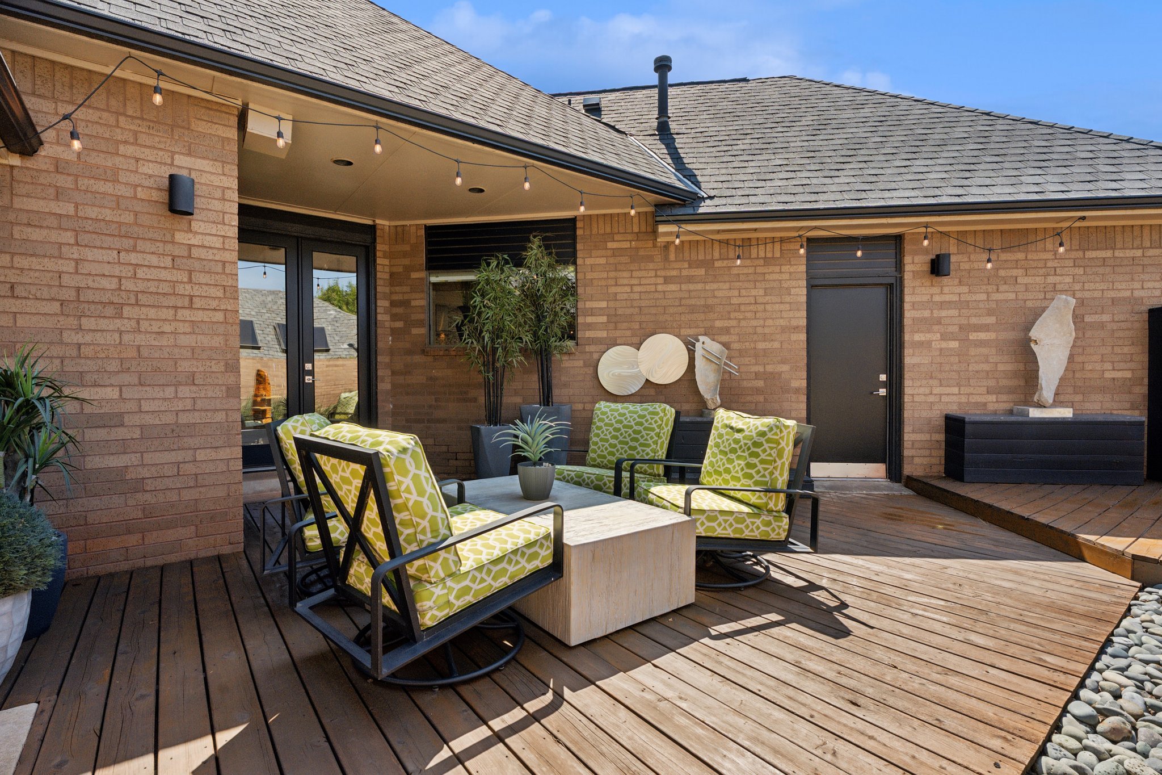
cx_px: 581
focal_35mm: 17
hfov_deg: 92.6
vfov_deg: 69.8
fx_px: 555
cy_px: 388
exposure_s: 1/400
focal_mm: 17.2
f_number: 8
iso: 200
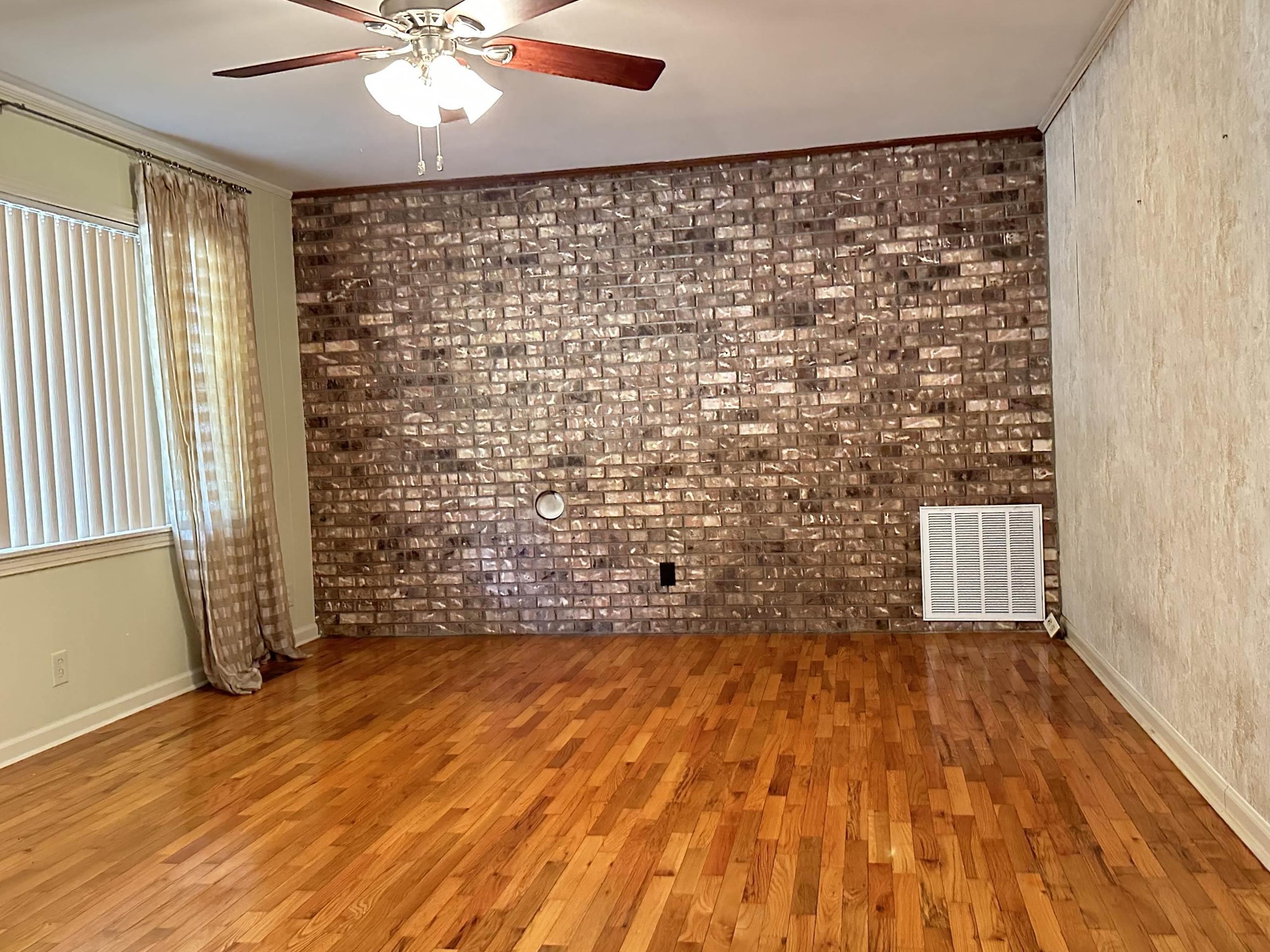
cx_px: 669
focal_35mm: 29
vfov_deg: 48.2
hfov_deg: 61.6
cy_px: 458
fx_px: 1064
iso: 1000
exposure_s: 1/40
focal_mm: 6.86
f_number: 1.78
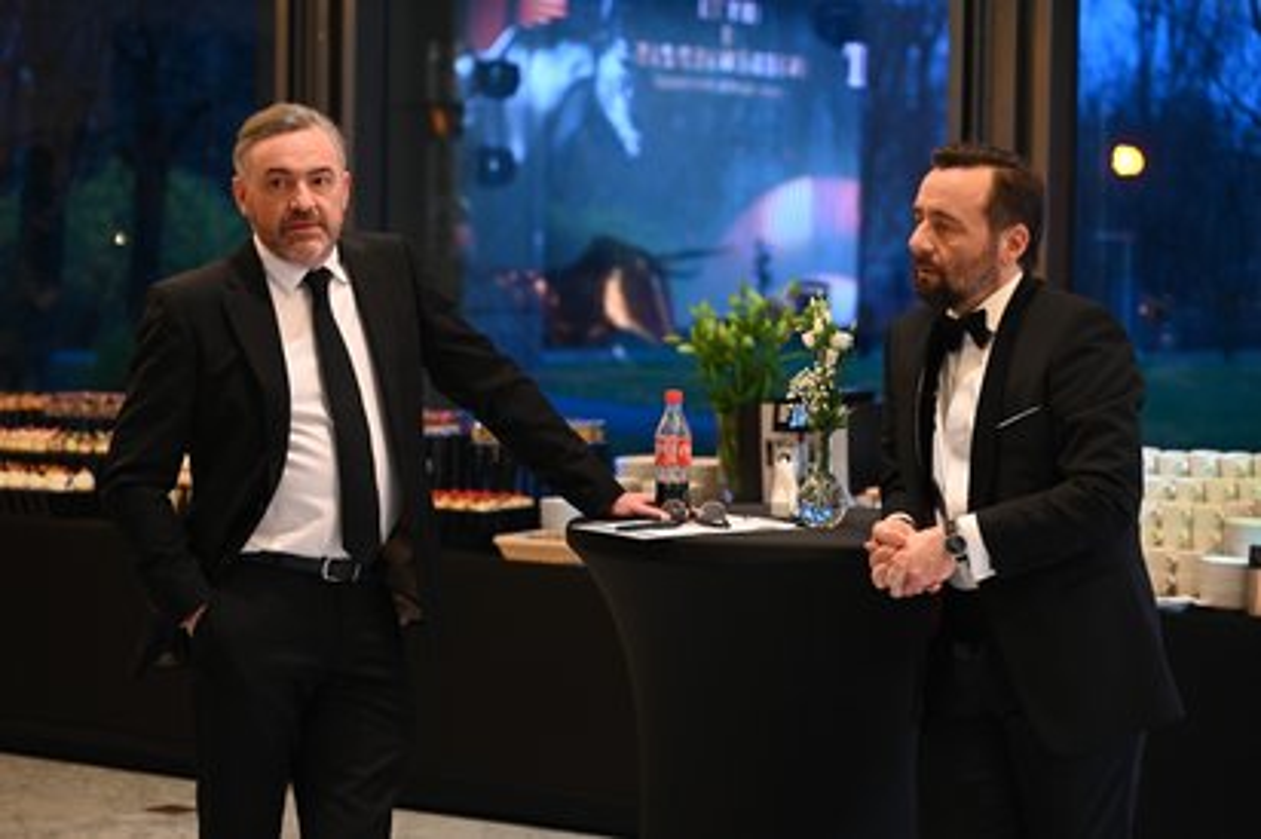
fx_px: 3255
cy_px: 420
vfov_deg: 14.7
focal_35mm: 93
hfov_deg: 21.9
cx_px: 630
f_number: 4
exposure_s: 1/40
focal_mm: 93
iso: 3200
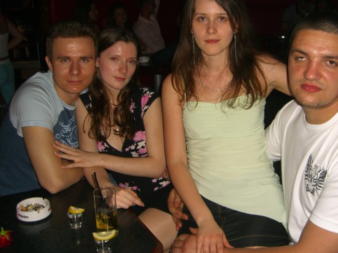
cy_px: 109
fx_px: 449
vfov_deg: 31.5
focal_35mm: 46
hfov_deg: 41.1
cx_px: 198
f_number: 2.8
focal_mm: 7.9
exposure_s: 1/60
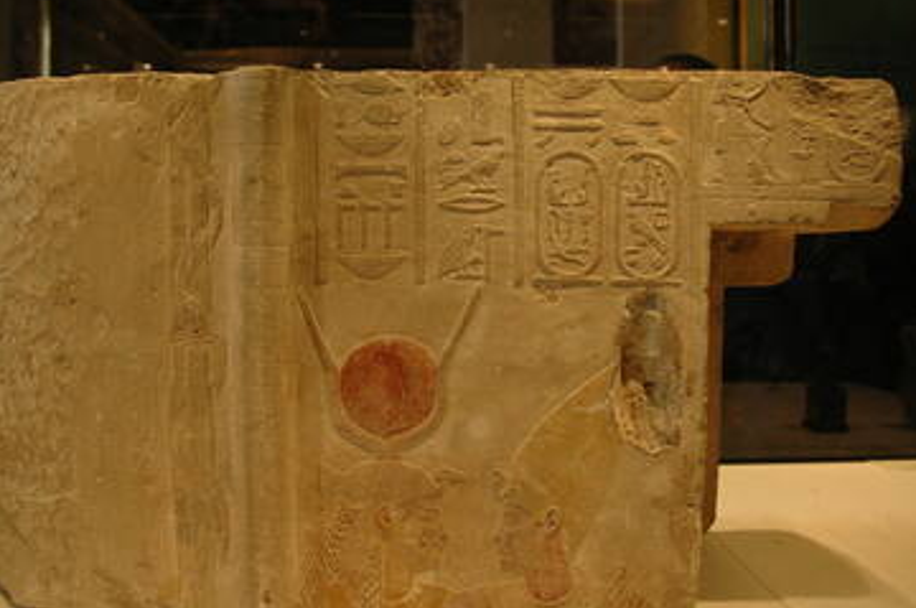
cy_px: 290
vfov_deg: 39.9
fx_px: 839
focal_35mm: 33
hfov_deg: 57.3
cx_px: 433
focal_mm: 18
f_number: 3.5
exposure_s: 1/180
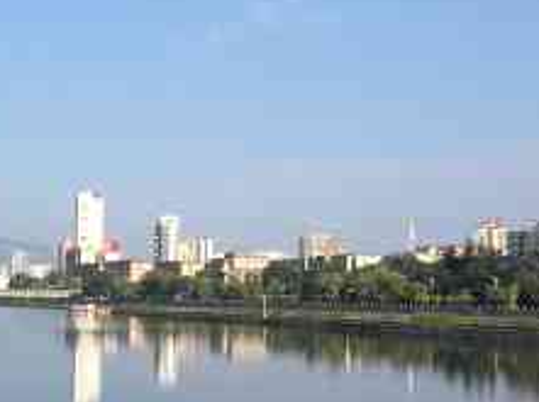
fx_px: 1430
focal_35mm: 92
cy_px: 233
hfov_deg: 21.2
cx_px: 161
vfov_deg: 16.0
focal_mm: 4.15
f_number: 2.2
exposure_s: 1/1326
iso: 25
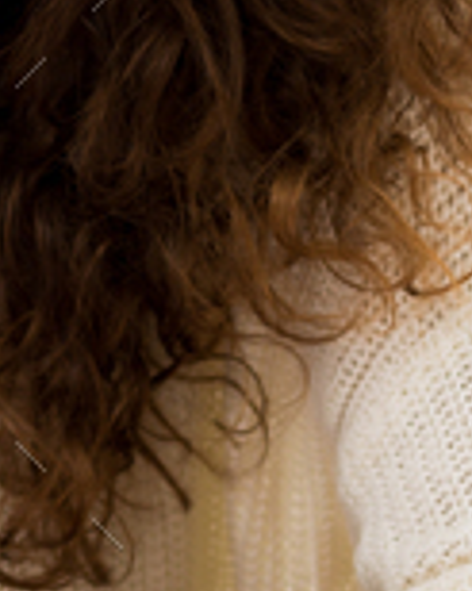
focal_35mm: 458
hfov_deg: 3.4
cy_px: -342
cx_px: -180
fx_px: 8005
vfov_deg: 4.2
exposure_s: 1/320
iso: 100
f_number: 3.2
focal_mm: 85
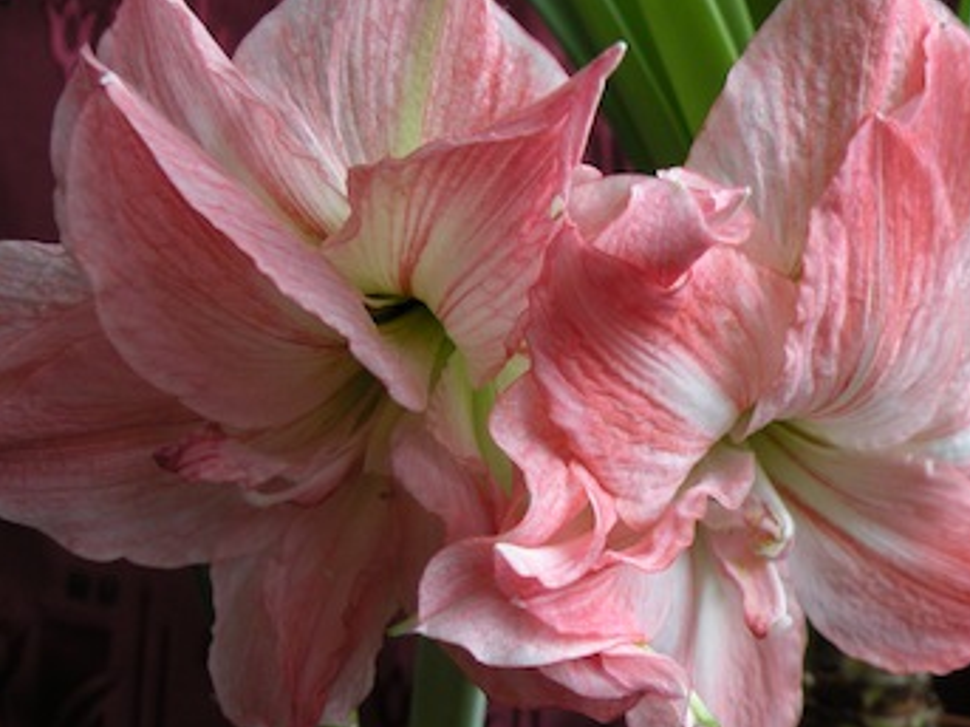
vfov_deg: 39.6
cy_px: 409
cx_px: 575
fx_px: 1008
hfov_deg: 51.1
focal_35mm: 36
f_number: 2.8
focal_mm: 4.7
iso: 164
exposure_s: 1/60
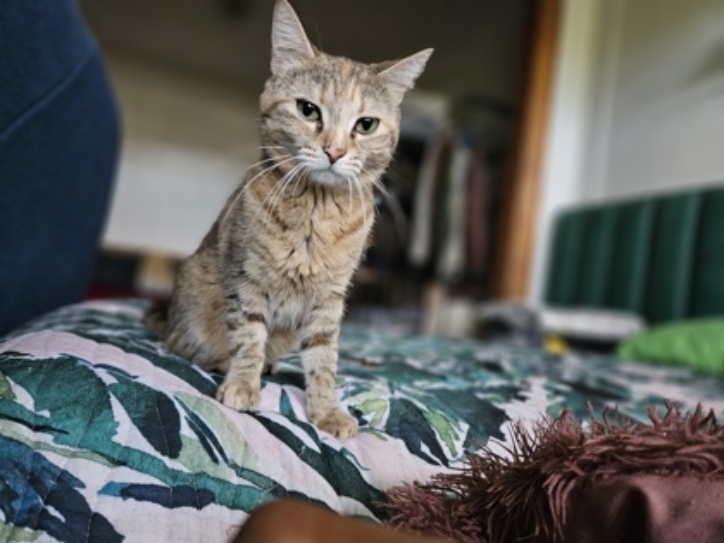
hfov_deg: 73.9
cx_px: 362
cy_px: 272
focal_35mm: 23
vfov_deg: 58.9
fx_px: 481
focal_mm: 5.4
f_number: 1.8
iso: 800
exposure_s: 1/24
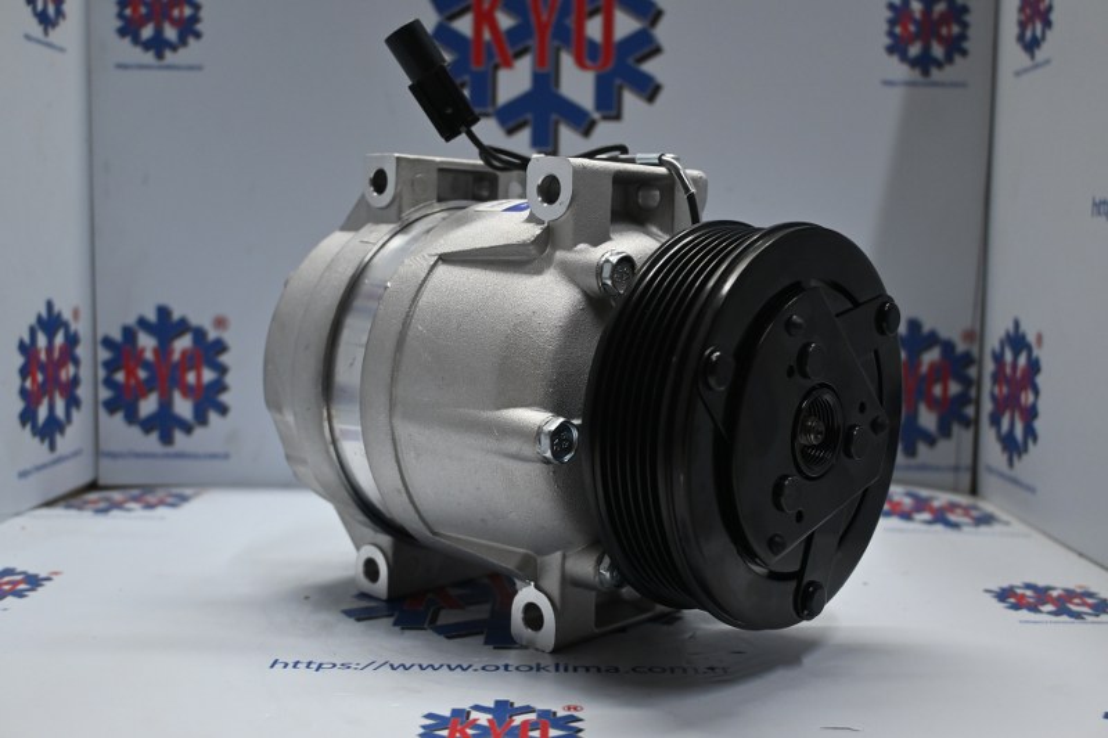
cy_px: 369
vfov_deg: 35.5
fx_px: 1154
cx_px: 554
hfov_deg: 51.3
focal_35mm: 38
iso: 800
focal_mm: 25
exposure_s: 1/125
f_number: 4.2
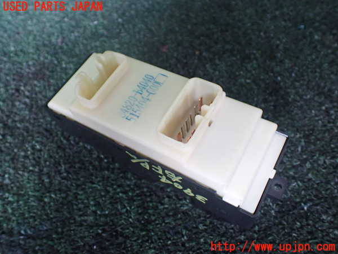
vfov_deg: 46.8
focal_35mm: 30
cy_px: 127
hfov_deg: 60.0
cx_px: 169
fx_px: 293
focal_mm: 5.4
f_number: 2.3
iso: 800
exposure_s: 1/125
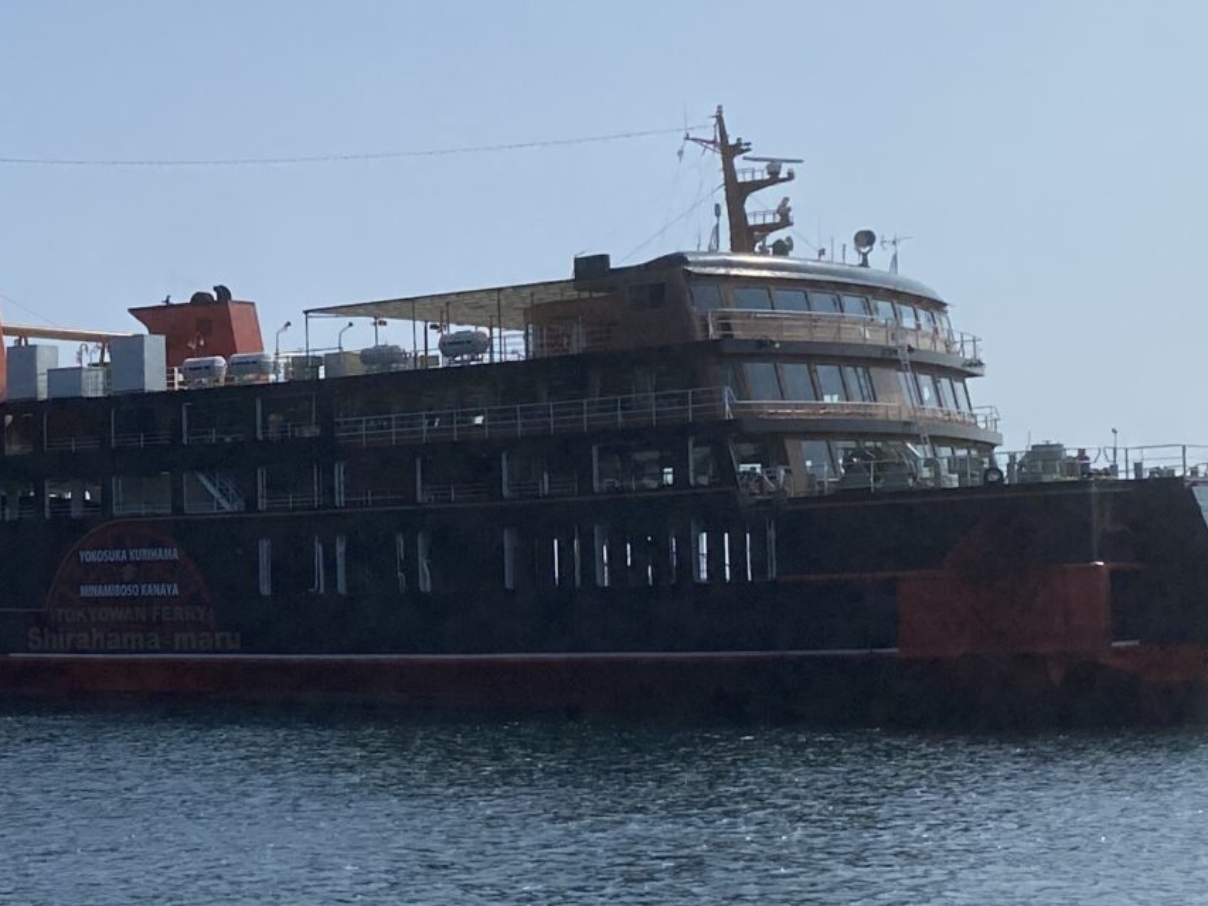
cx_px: 239
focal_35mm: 78
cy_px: 456
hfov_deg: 24.6
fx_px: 2722
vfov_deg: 18.9
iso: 32
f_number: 1.8
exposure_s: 1/8850
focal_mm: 4.25
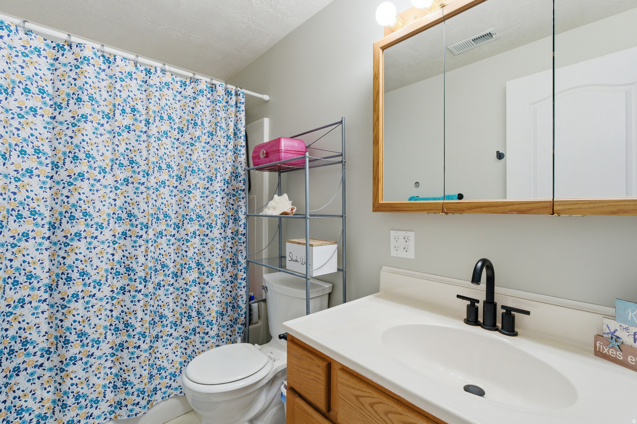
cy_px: 212
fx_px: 283
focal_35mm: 16
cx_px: 318
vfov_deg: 73.7
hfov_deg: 96.8
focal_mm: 16
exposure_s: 1/125
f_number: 9
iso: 250
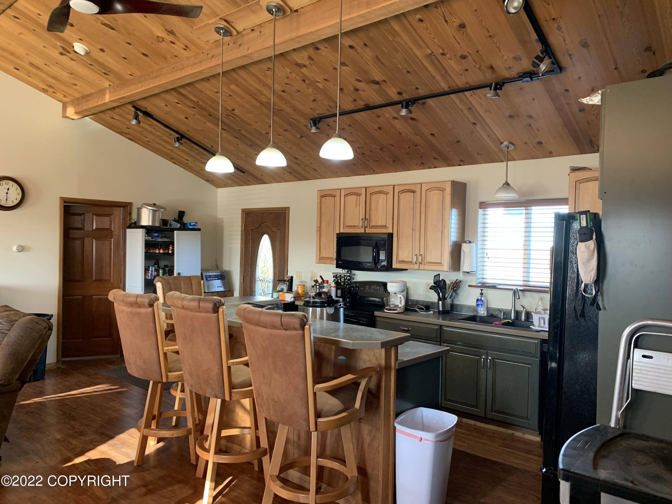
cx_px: 336
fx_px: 505
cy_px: 252
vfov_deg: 53.1
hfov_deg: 67.3
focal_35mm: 26
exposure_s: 1/60
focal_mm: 4.25
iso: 250
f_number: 1.8
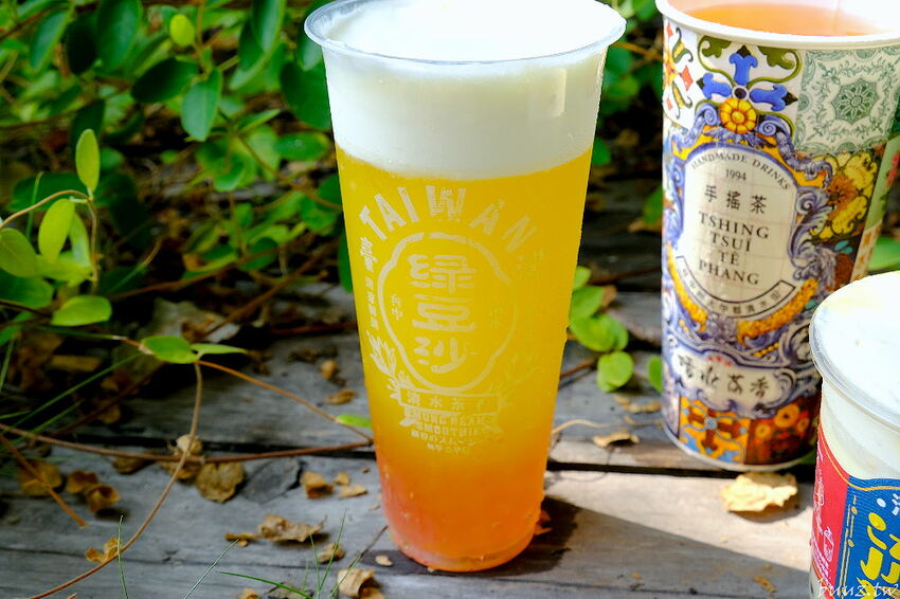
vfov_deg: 36.8
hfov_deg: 53.2
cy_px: 300
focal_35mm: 36
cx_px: 450
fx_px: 900
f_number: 6.4
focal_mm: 24.3
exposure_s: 1/250
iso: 400
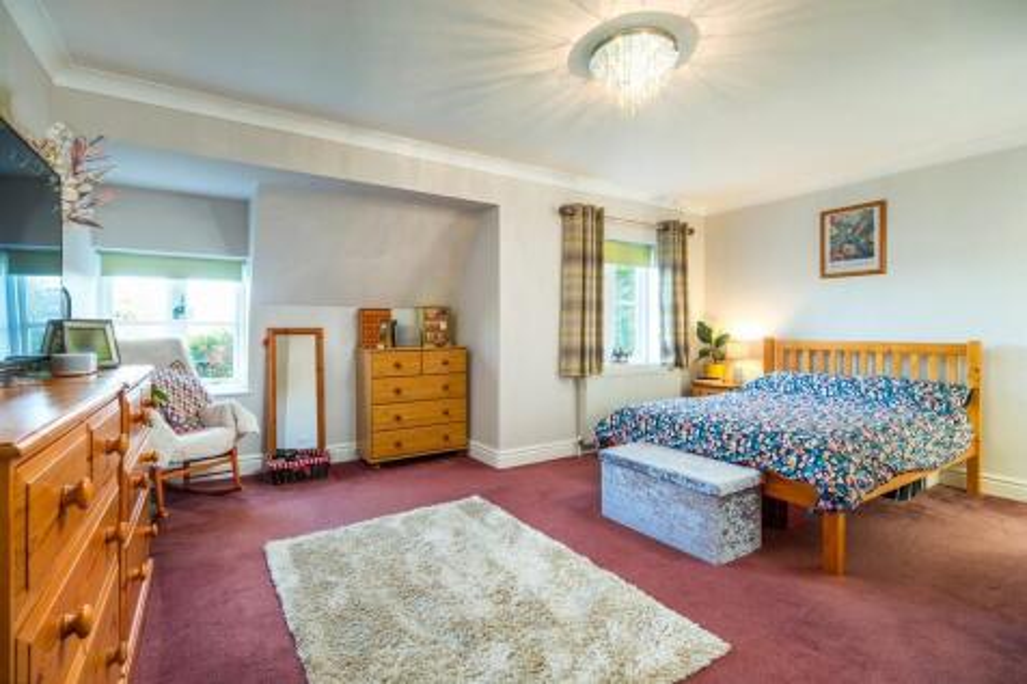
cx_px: 514
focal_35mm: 16
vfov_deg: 73.7
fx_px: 456
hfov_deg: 96.8
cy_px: 342
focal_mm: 10.8
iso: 160
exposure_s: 1/3
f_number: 7.1
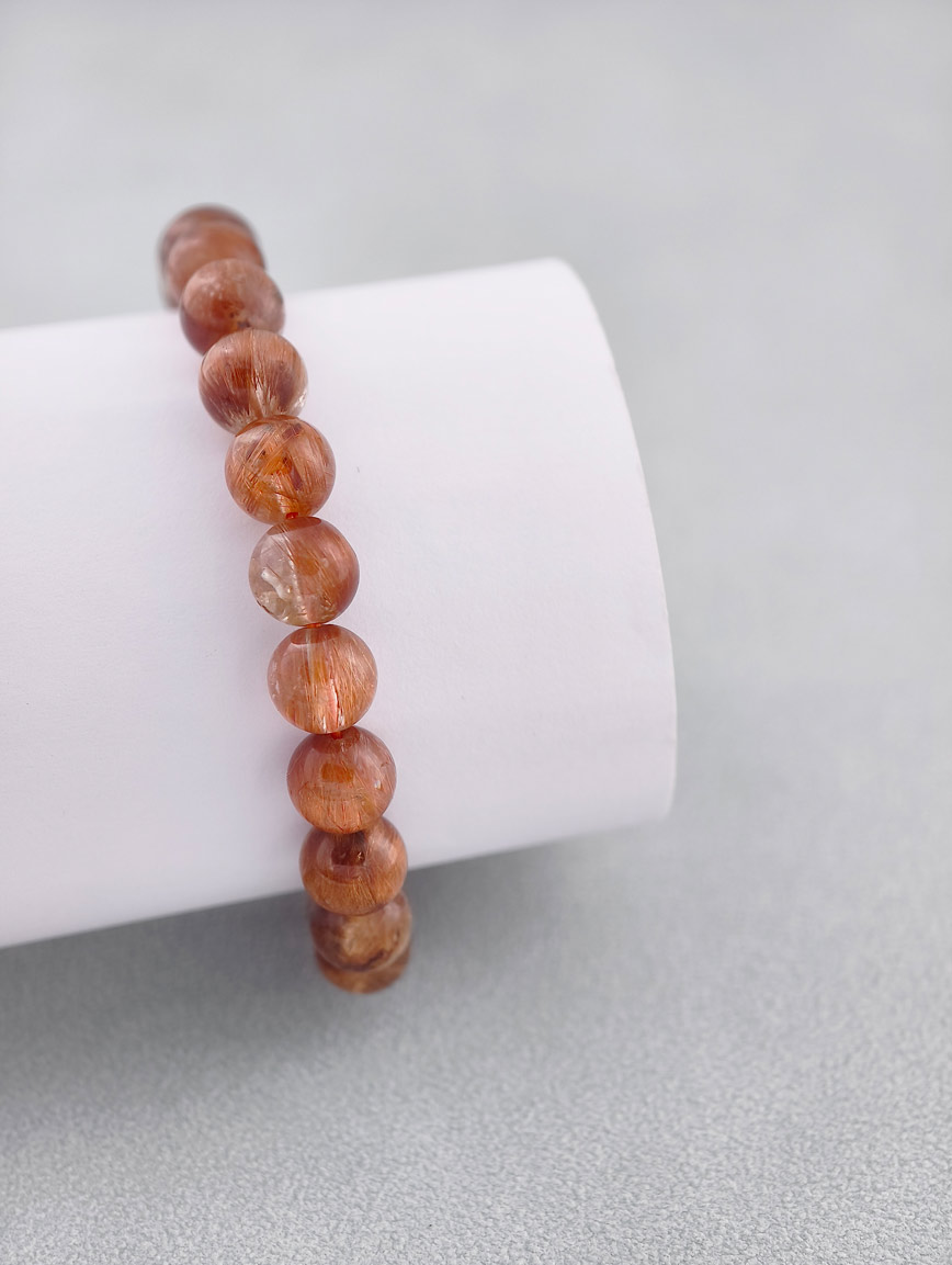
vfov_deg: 23.0
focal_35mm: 85
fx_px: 3109
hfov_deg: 17.4
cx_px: 476
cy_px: 632
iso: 125
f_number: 2.67
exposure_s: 1/160
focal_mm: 22.48
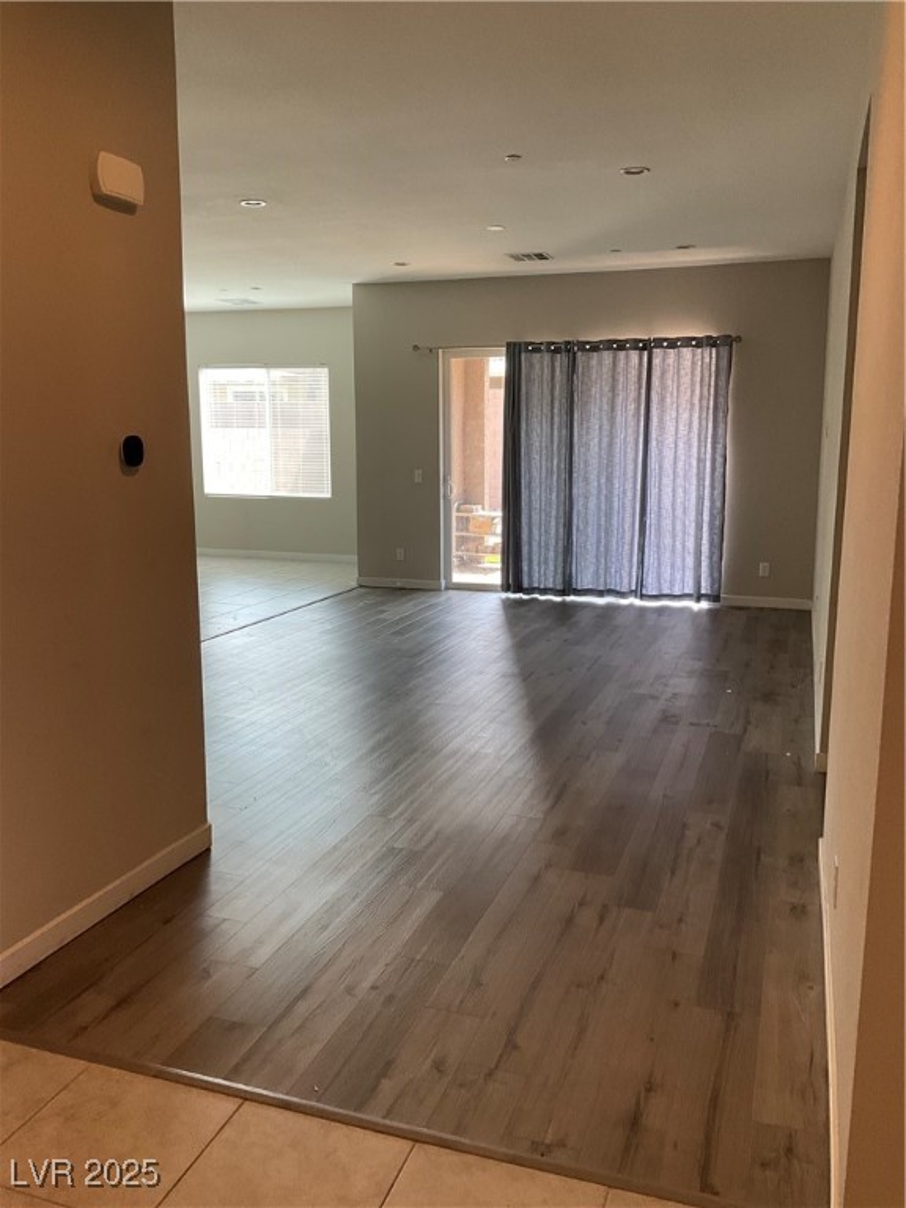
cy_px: 604
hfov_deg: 48.2
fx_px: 1012
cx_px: 453
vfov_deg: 61.7
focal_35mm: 29
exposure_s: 1/85
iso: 64
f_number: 1.8
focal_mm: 3
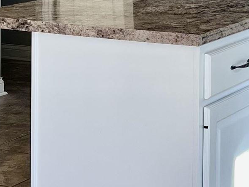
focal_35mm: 135
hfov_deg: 14.5
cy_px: -69
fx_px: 971
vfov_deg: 10.7
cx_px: 196
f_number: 1.5
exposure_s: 1/120
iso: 32
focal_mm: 5.7
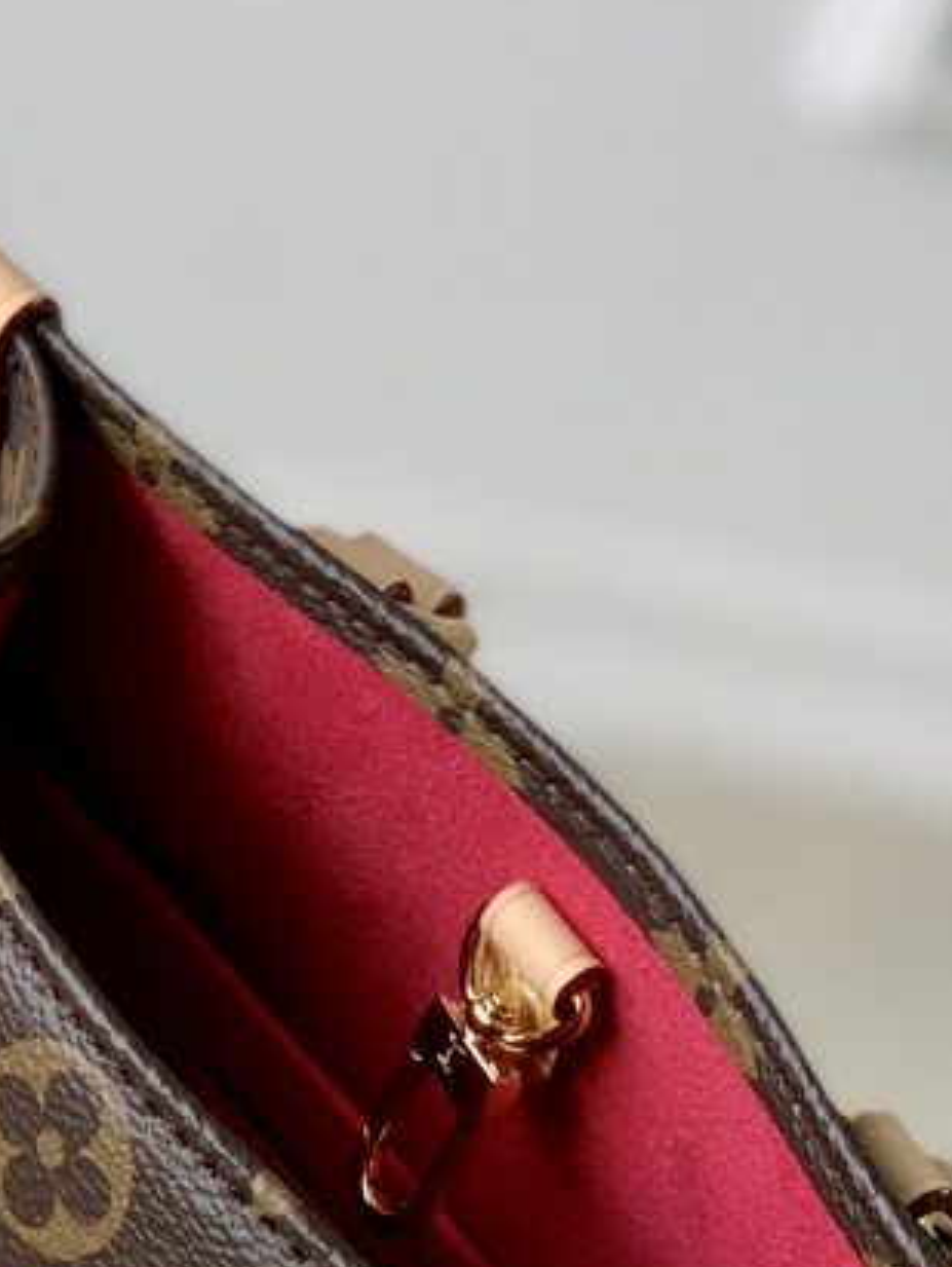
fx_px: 6663
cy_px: 1215
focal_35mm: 182
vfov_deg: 10.8
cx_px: -25
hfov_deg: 8.1
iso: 16
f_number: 2.4
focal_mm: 6
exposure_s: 1/122
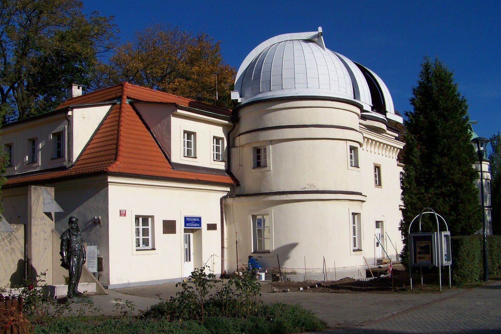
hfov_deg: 45.4
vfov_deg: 31.2
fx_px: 598
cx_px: 240
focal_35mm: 43
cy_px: 183
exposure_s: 1/1000
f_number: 4
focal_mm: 5.85
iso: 64
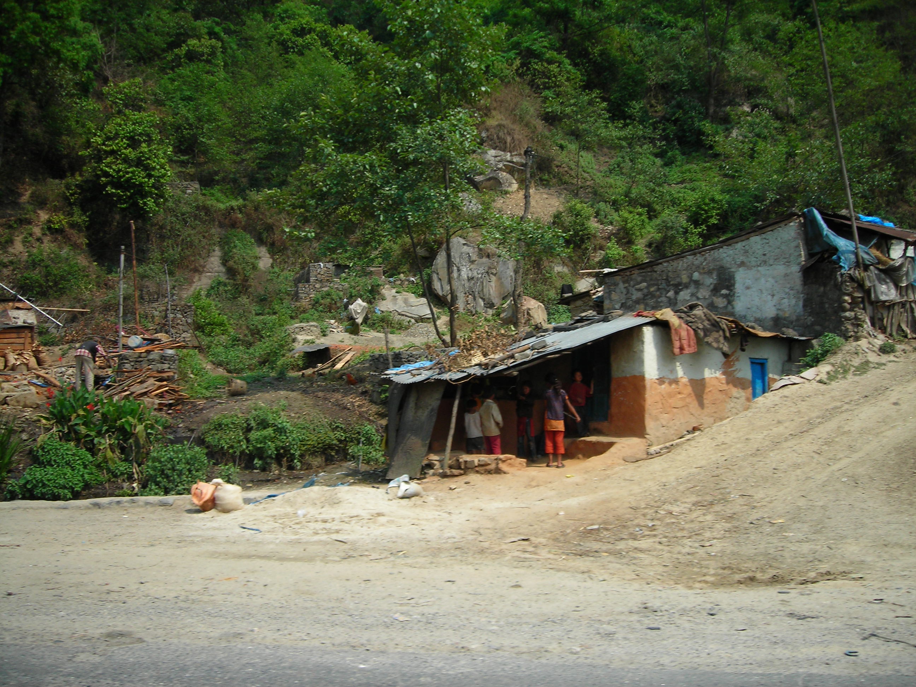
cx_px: 458
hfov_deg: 49.0
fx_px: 1006
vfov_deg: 37.7
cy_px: 344
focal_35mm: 38
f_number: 3.2
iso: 50
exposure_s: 1/472
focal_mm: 6.3
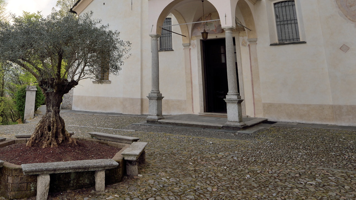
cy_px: 0
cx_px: 120
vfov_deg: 34.4
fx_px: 293
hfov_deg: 61.2
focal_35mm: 31
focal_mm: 16
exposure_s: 1/80
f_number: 7.1
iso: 100
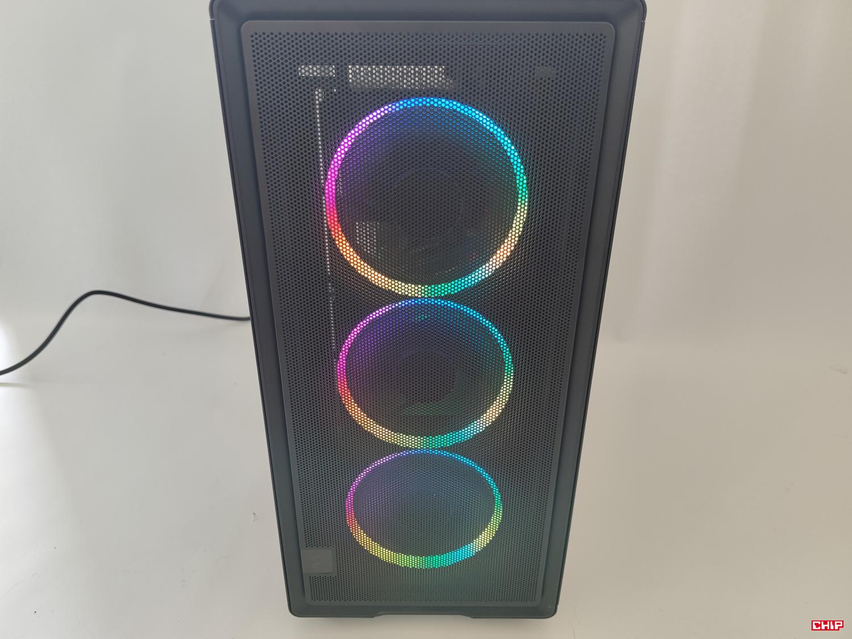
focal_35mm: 25
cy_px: 320
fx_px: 615
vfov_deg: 54.9
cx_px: 426
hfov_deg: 69.4
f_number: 1.85
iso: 261
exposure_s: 1/50
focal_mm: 6.78
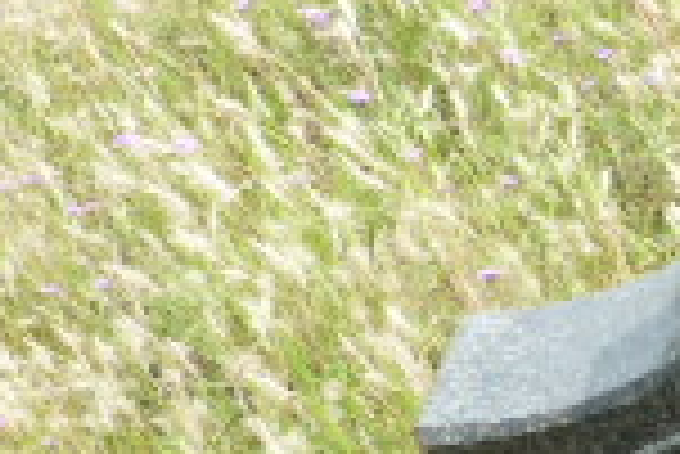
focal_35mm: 110
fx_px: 2080
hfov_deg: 15.4
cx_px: 1292
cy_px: 769
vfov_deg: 11.7
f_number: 4
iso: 80
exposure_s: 1/200
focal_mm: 4.1
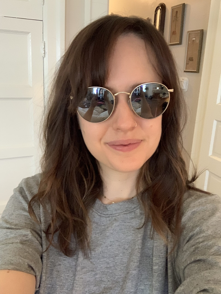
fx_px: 272
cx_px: 110
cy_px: 147
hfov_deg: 44.2
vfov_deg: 56.8
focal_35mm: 32
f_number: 2.2
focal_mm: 2.87
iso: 500
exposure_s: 1/24
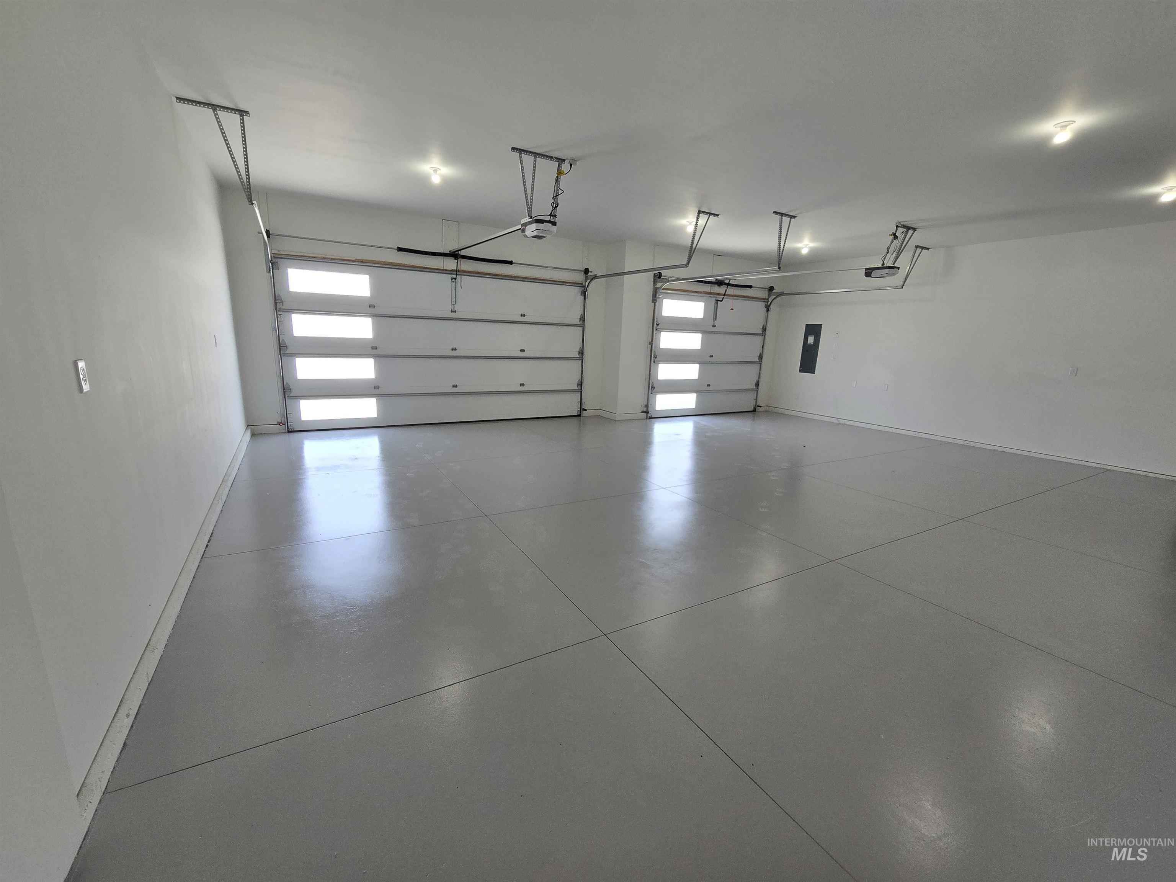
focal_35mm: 13
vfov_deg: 89.9
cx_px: 588
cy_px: 441
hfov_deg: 106.2
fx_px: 442
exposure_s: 1/120
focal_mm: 2.2
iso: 80
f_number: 2.2
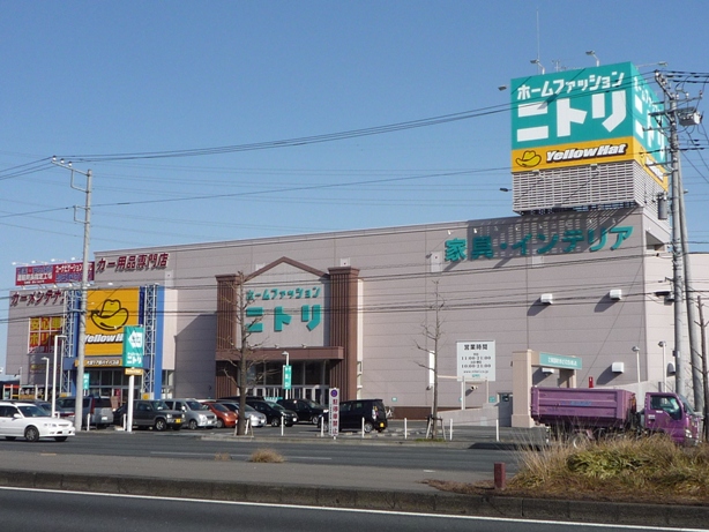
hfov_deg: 40.4
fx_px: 963
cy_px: 266
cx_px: 354
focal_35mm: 47
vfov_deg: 30.9
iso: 100
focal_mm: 4.7
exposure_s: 1/800
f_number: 5
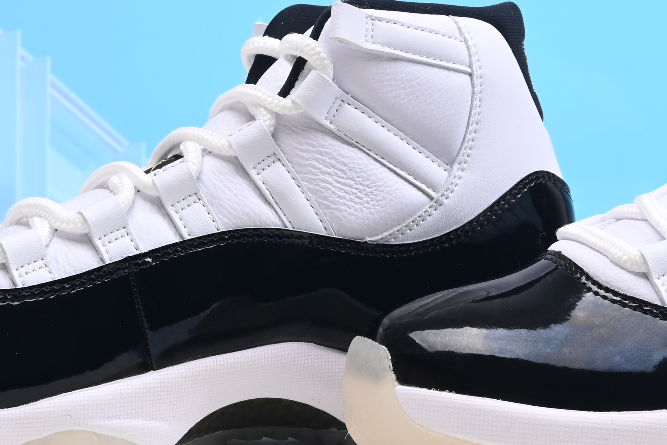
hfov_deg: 18.3
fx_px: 2057
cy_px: 32
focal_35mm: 111
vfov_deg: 12.2
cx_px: 461
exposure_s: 1/2
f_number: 16
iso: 100
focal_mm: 41
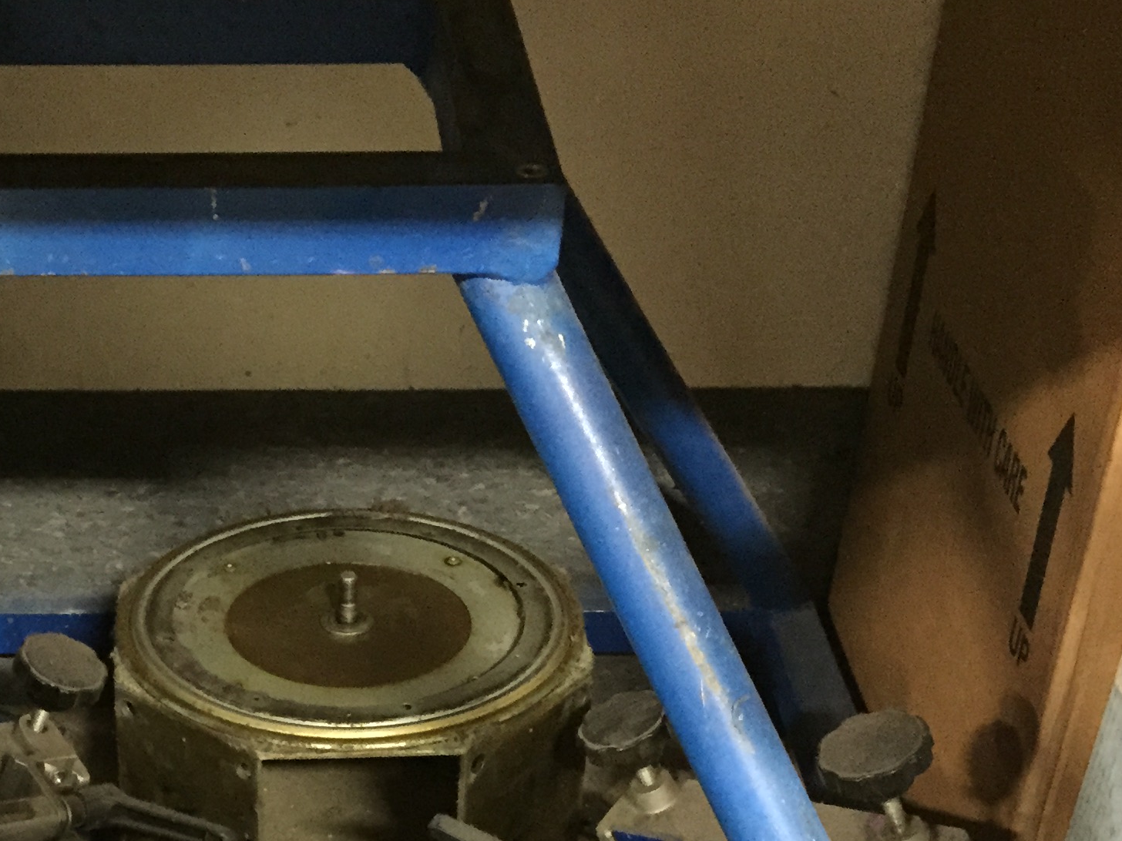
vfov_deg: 21.7
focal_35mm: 65
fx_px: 2107
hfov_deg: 29.0
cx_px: 192
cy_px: 866
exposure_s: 1/15
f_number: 2.2
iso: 400
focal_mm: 4.15
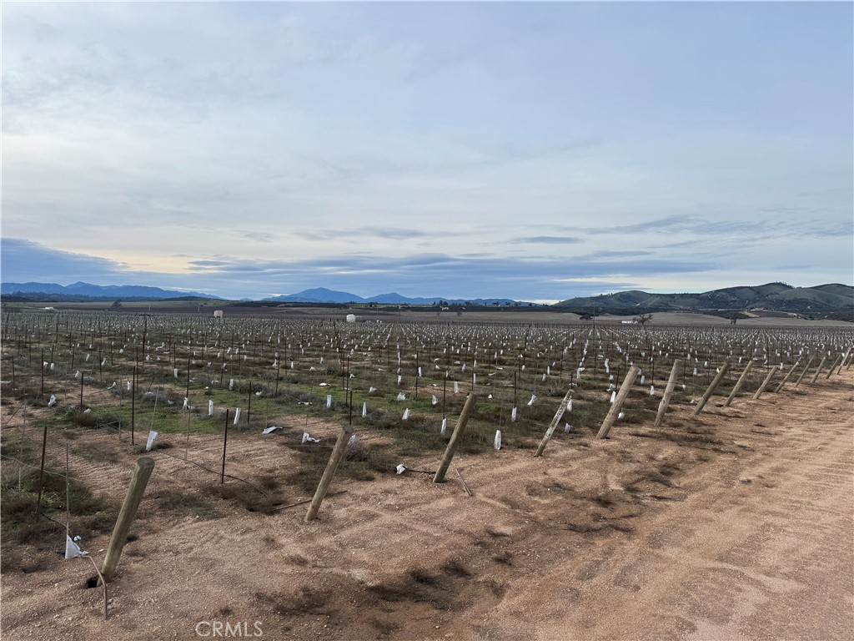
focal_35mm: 24
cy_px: 320
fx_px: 592
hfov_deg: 71.6
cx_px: 427
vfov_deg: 56.8
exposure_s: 1/730
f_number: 1.78
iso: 80
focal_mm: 6.76
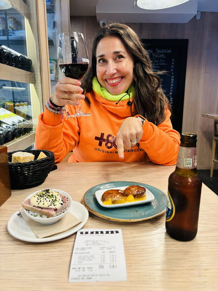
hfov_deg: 53.0
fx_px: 218
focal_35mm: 26
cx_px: 109
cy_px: 146
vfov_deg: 67.3
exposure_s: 1/50
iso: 125
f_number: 1.6
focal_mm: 5.96
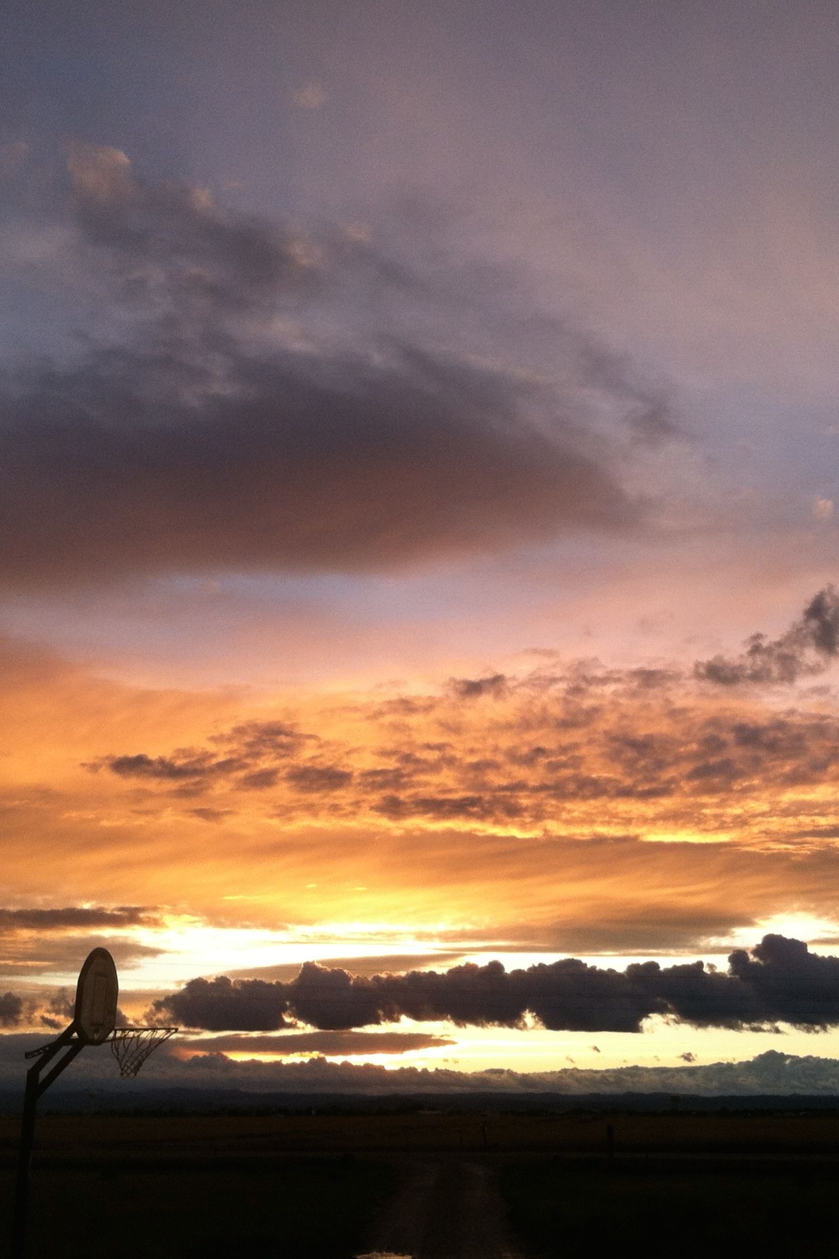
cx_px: 524
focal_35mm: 49
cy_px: 626
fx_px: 1713
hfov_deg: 27.4
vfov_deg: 40.3
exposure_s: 1/219
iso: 80
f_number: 2.8
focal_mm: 3.85
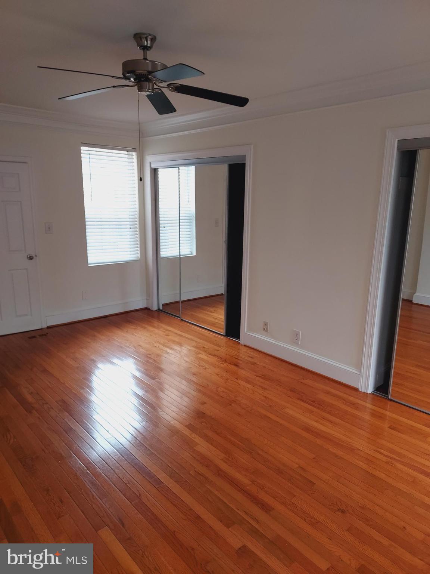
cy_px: 287
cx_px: 215
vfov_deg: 71.6
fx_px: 398
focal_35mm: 24
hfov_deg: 56.8
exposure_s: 1/50
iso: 125
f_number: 1.8
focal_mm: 4.6
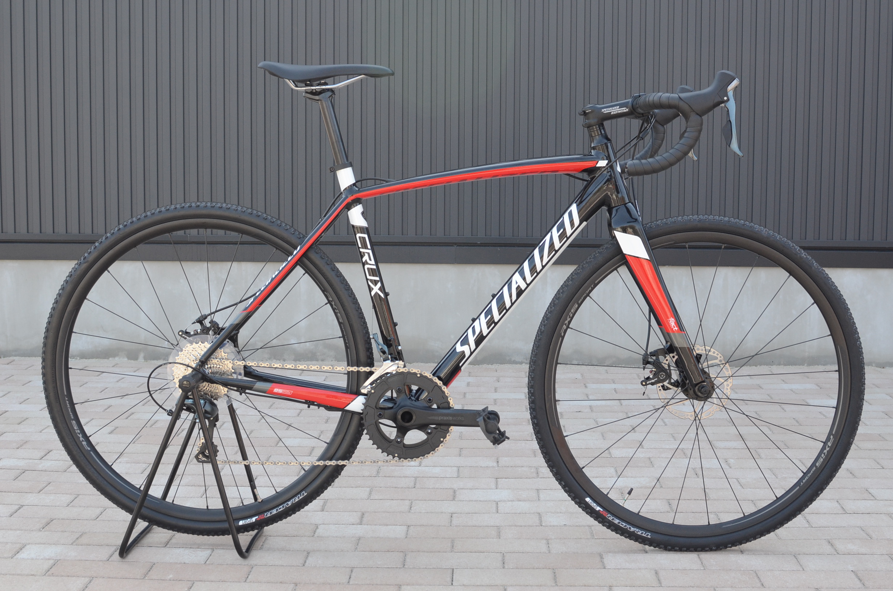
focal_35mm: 52
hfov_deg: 37.9
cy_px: 296
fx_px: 1300
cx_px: 446
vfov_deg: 25.6
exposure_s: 1/250
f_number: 8
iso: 640
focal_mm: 35
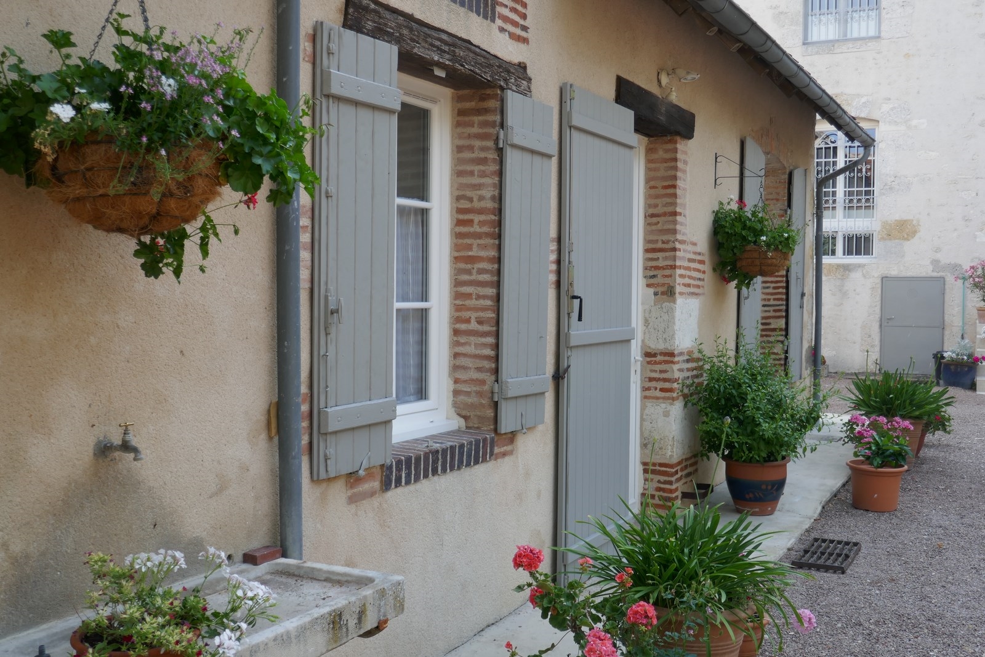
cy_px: 328
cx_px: 492
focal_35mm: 38
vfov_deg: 35.1
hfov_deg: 50.7
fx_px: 1040
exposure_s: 1/200
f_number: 3.6
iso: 125
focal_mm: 13.8
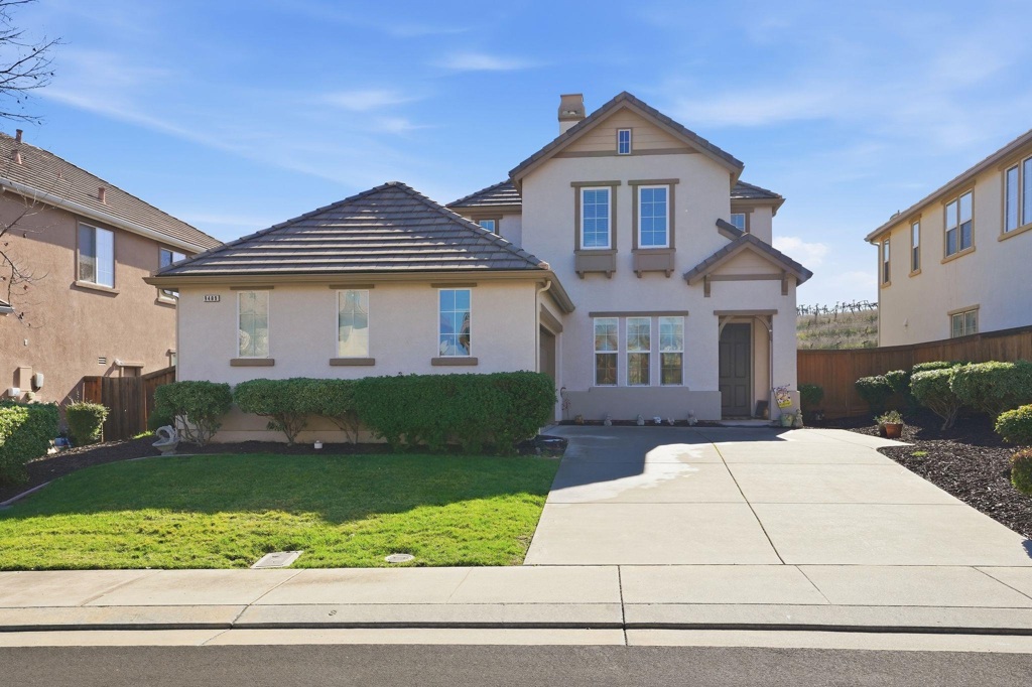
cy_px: 344
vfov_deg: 43.6
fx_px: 860
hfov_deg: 61.9
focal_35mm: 30
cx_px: 516
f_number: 8
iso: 400
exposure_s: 1/1000
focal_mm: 30
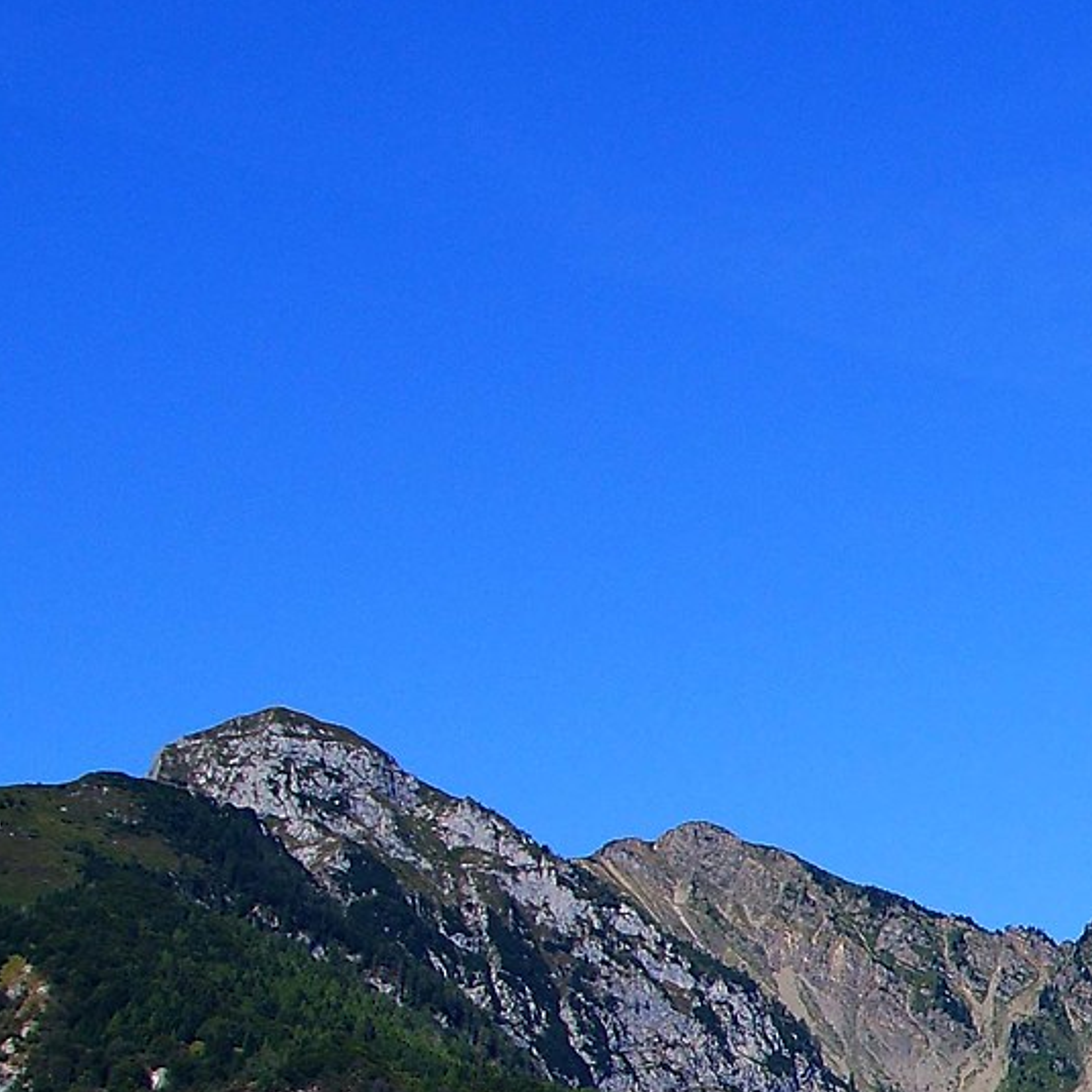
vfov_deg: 14.9
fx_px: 4069
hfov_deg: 13.8
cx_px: 1905
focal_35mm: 114
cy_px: 1227
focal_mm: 20
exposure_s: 1/320
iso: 100
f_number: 7.1
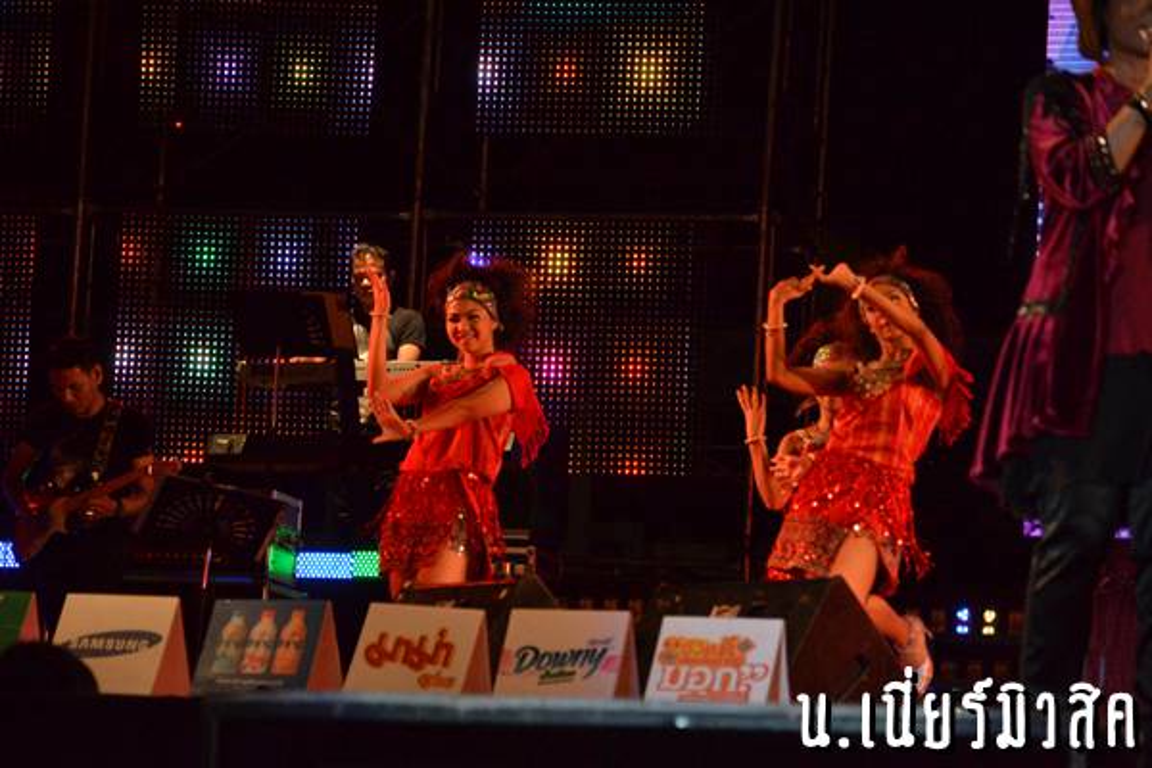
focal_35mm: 158
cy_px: 384
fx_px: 5040
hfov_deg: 13.0
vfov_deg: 8.7
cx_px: 576
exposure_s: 1/400
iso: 3200
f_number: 5.6
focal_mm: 105
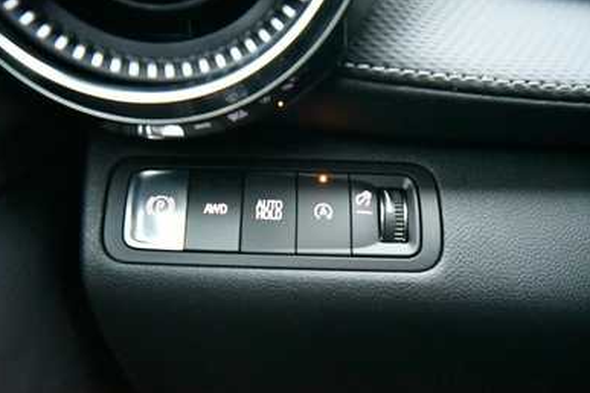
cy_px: 199
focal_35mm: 31
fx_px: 508
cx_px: 287
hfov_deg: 60.3
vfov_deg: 42.3
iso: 12800
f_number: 5.6
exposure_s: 1/20
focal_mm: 20
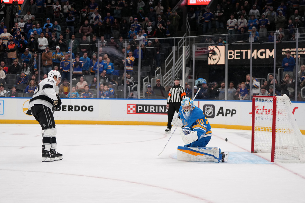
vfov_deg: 19.5
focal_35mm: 70
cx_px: 152
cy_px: 102
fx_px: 593
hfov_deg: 28.8
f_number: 2.8
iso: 1600
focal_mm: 70
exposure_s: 1/2500
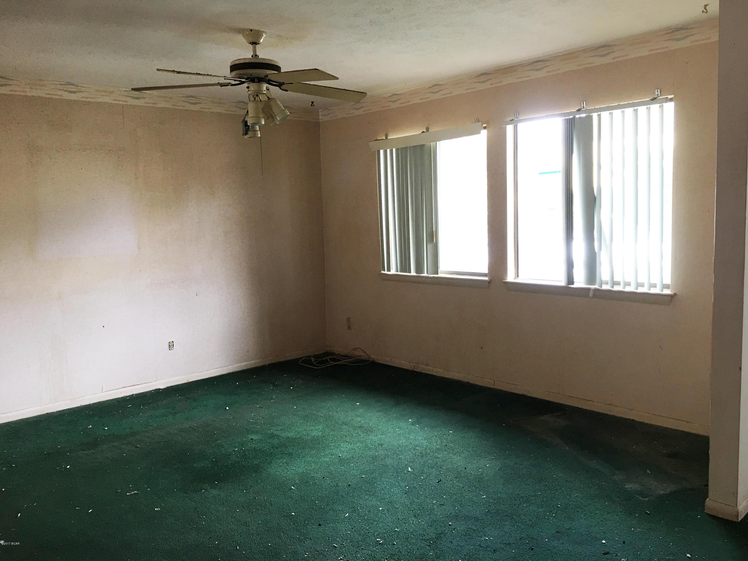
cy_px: 280
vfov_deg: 48.2
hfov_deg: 61.7
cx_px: 374
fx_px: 627
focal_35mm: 29
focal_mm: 4.15
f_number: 2.2
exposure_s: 1/15
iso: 32
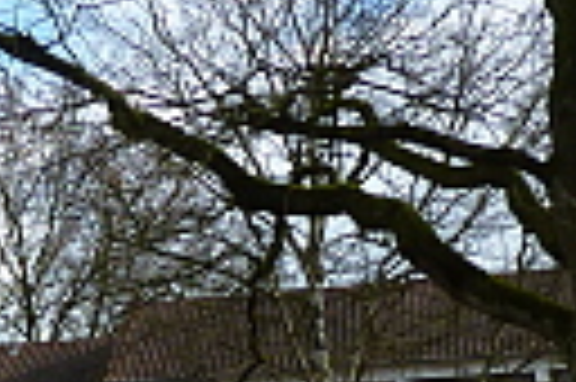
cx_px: -43
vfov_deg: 10.8
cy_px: 690
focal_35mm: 119
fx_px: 1902
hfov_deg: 16.7
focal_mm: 4.1
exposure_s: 1/320
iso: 80
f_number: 4
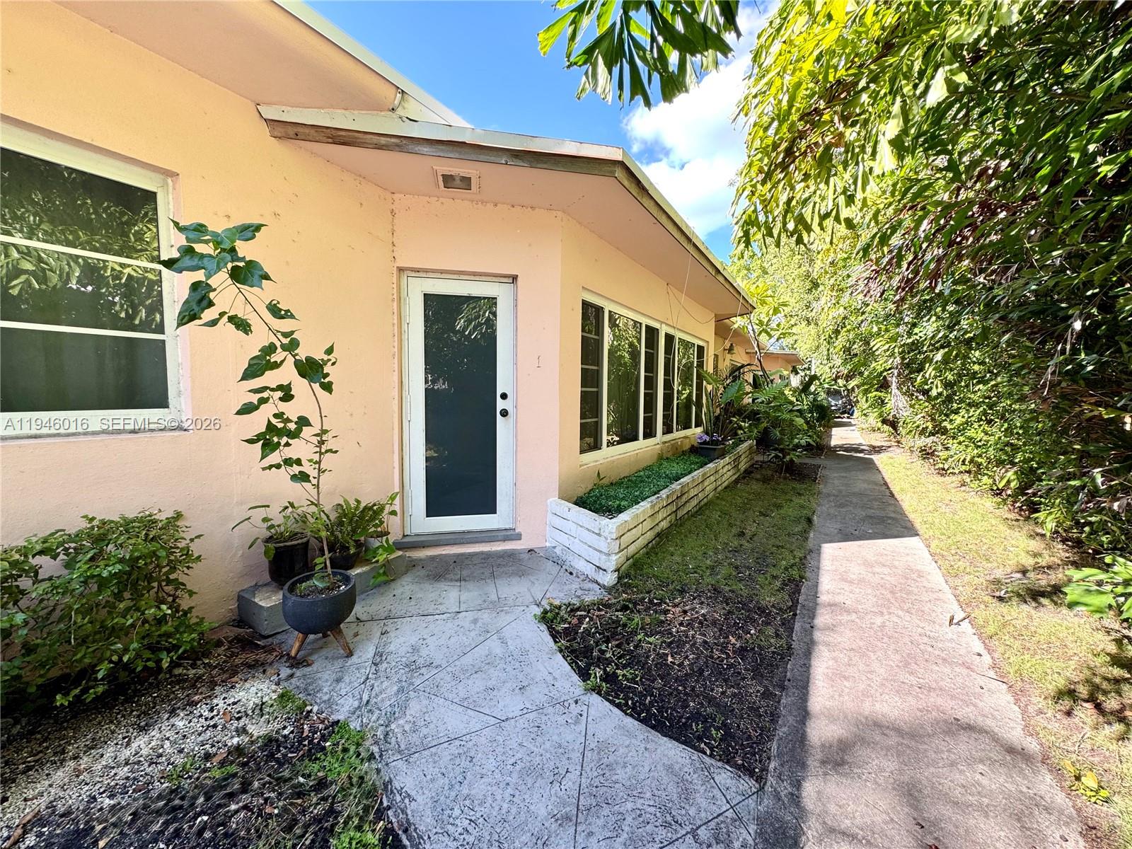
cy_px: 424
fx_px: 458
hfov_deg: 102.1
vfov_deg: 85.7
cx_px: 566
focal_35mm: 14
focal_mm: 2.22
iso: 40
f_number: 2.2
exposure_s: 1/117
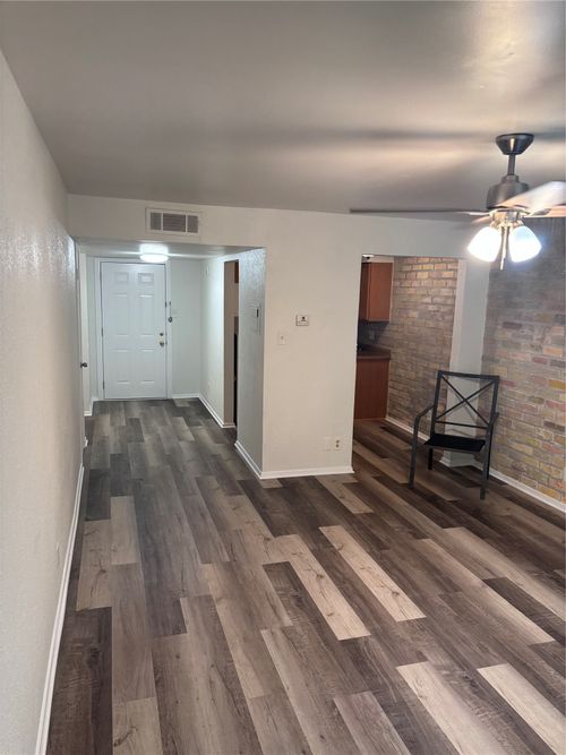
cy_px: 378
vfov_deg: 67.3
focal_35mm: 26
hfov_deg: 53.0
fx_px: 567
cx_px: 283
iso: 160
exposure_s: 1/60
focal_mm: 5.96
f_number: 1.6
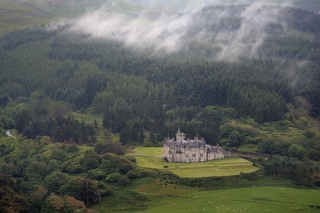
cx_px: 160
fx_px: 1776
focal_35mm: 200
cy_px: 106
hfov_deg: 10.3
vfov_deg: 6.9
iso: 800
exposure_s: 1/640
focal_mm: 200
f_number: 5.6
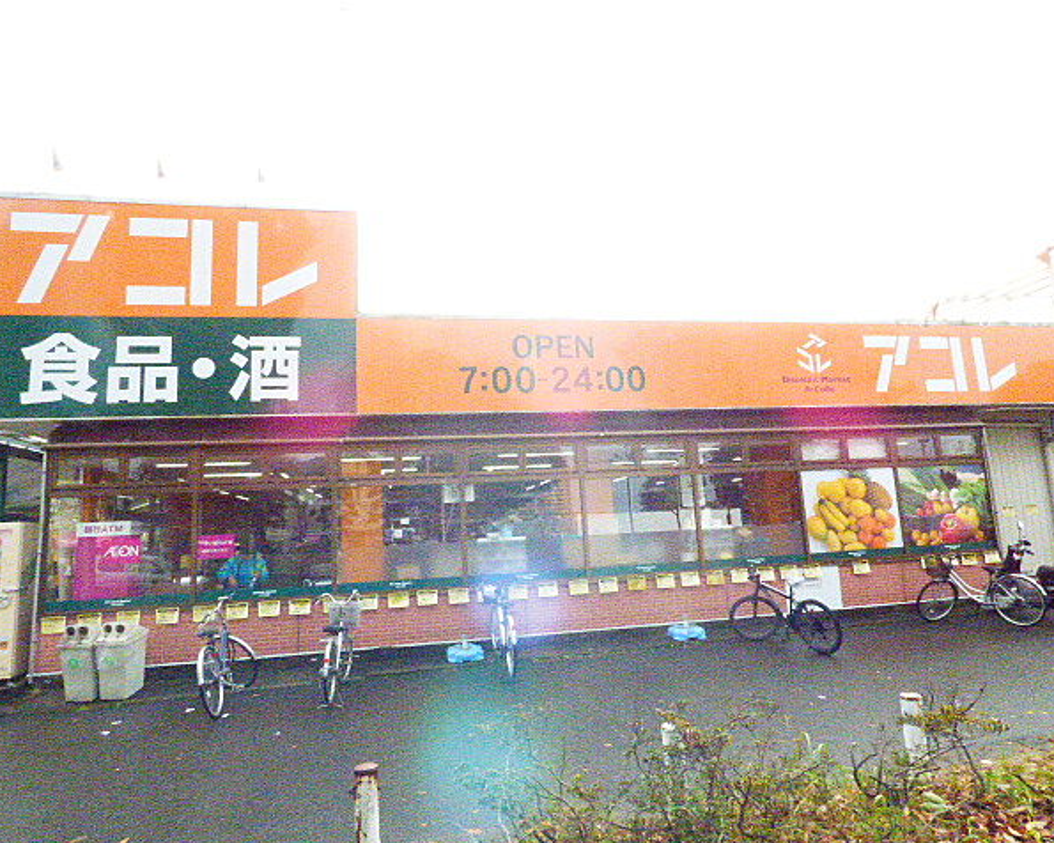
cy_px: 423
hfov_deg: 77.6
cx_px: 524
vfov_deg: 65.5
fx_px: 655
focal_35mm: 21
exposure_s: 1/1600
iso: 3200
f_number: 7.1
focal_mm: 3.58
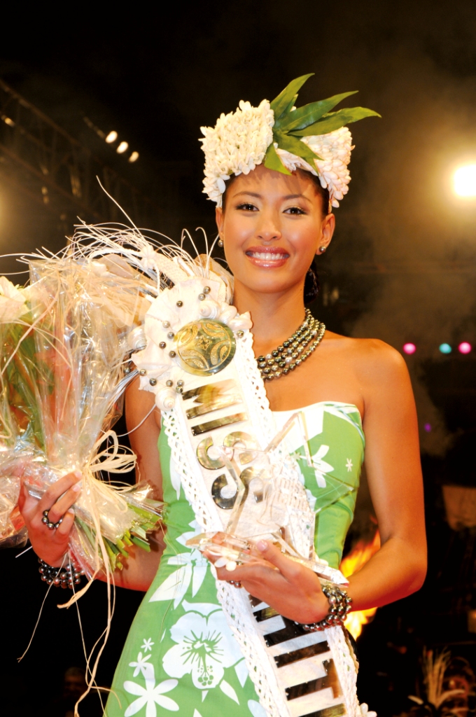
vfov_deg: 26.0
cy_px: 358
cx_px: 238
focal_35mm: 78
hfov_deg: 17.4
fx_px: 1551
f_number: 5.6
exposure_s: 1/60
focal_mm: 52
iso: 320
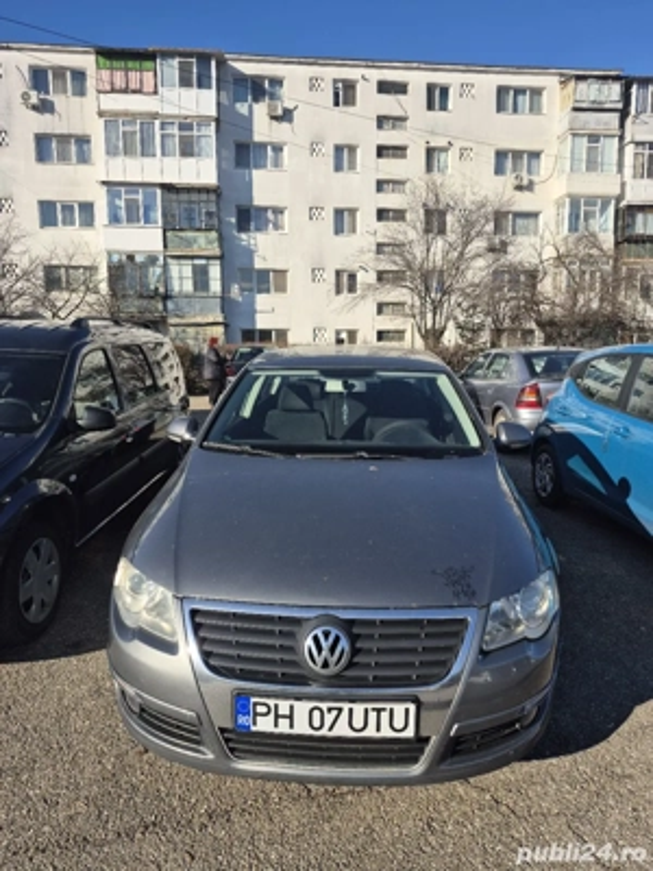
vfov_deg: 73.9
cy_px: 436
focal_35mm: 23
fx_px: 578
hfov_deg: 58.9
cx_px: 326
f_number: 1.8
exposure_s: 1/2000
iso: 25
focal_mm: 5.4
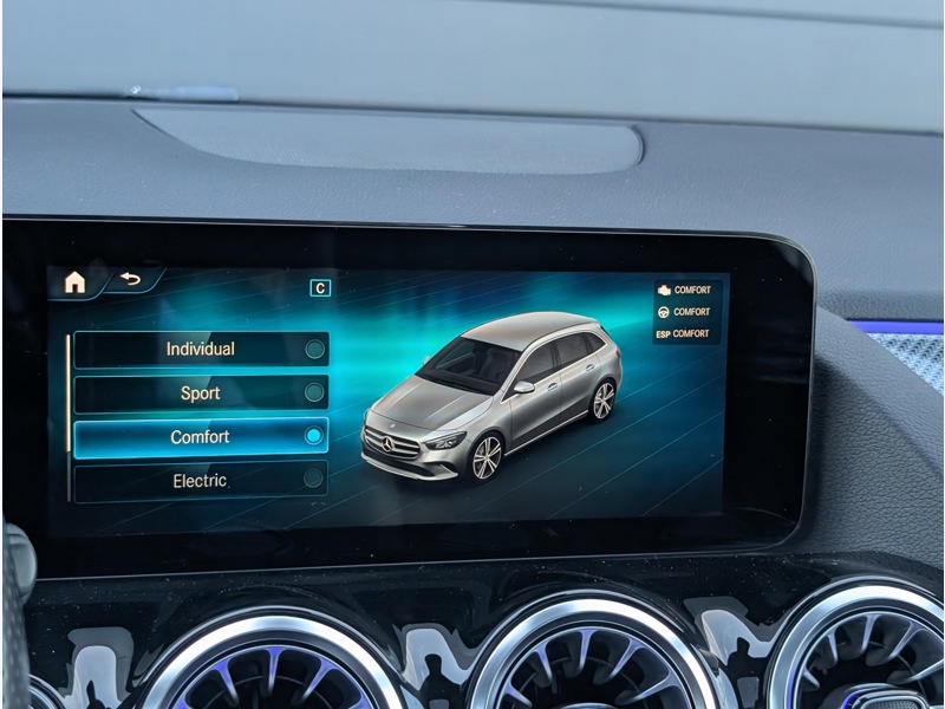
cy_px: 354
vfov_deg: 29.7
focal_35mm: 49
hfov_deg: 38.9
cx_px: 472
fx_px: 1338
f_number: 1.68
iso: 300
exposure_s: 1/368
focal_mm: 6.9
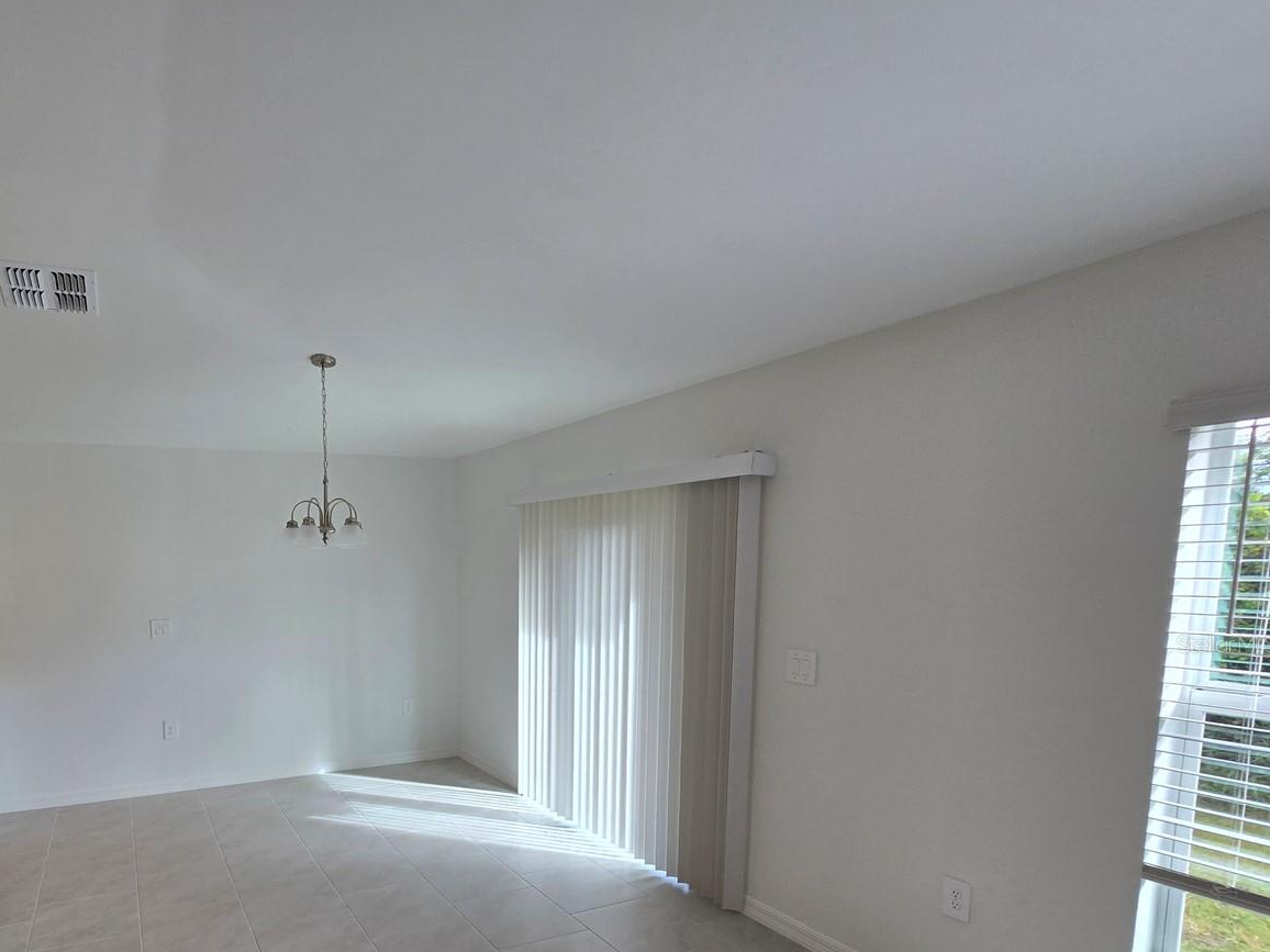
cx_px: 402
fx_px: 660
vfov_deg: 69.3
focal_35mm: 18
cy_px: 643
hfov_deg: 84.1
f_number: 2.2
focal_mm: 2.2
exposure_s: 1/136
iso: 50
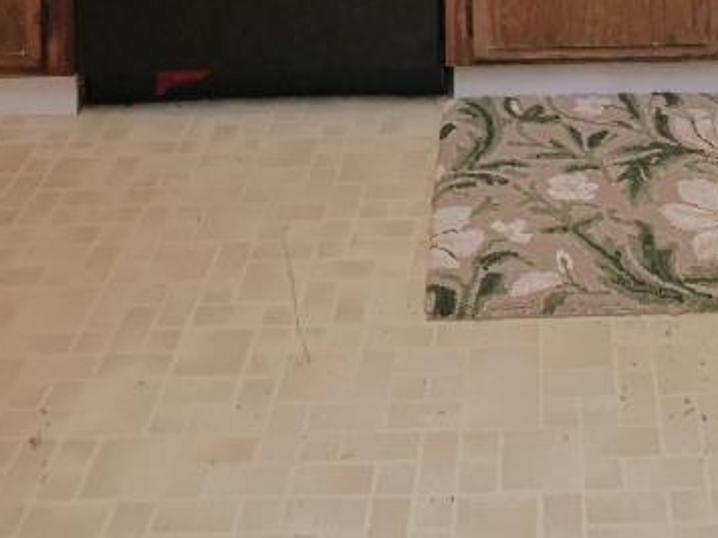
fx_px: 1224
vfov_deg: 17.8
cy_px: -519
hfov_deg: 31.5
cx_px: 613
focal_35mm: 59
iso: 800
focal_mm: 7
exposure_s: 1/160
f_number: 3.5
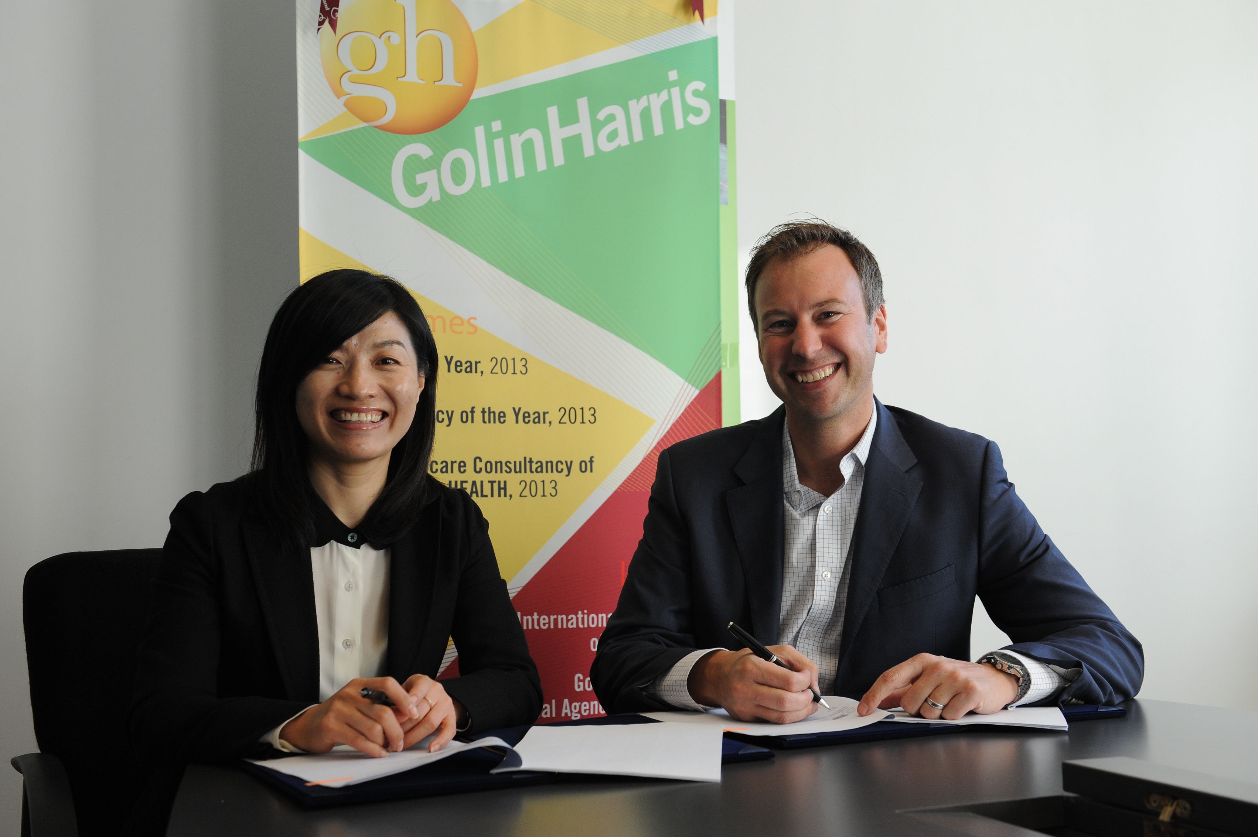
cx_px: 629
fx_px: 1537
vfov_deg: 30.5
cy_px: 418
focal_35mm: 44
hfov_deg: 44.5
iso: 1000
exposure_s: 1/160
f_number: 6.3
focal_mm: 44
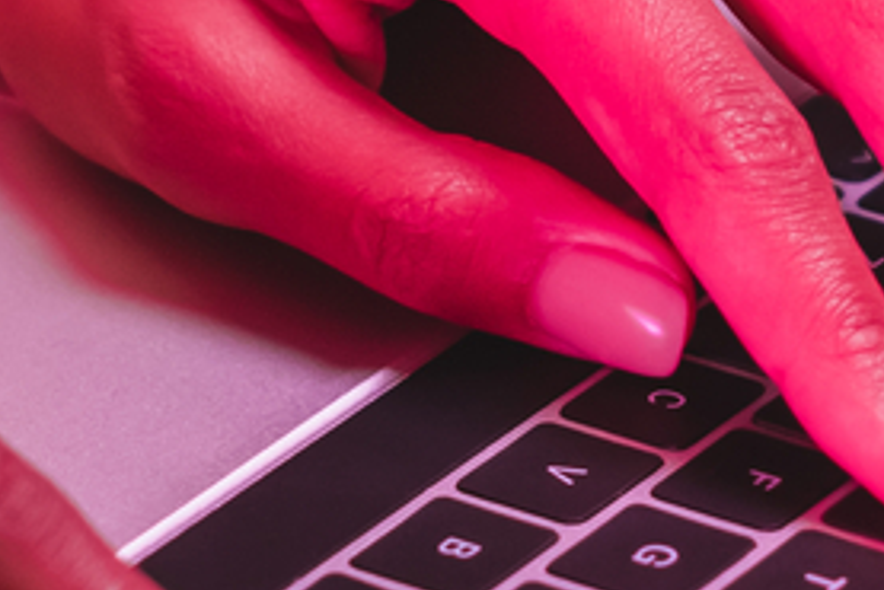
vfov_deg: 3.8
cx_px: 747
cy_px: 27
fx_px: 8869
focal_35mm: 361
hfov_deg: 5.7
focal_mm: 50
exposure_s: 1/160
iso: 320
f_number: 2.8
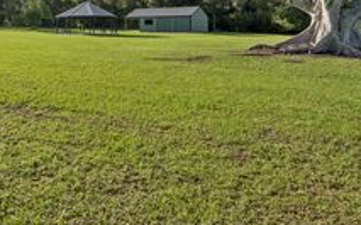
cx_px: 58
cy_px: 30
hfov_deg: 49.8
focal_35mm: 36
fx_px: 354
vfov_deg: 33.7
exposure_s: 1/320
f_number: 9
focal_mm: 16
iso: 200
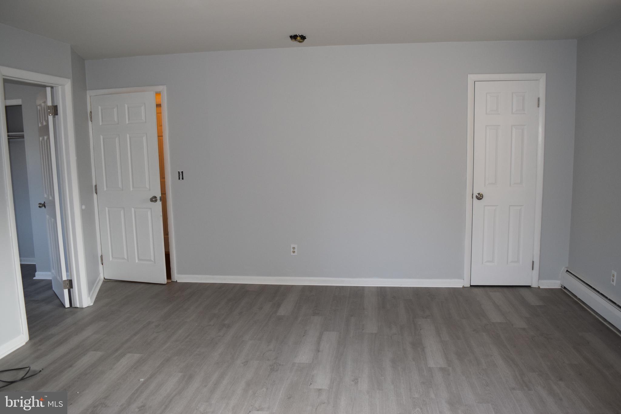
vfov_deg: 47.9
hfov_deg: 67.4
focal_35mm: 27
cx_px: 310
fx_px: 466
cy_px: 207
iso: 800
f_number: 5
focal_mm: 18
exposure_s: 1/100
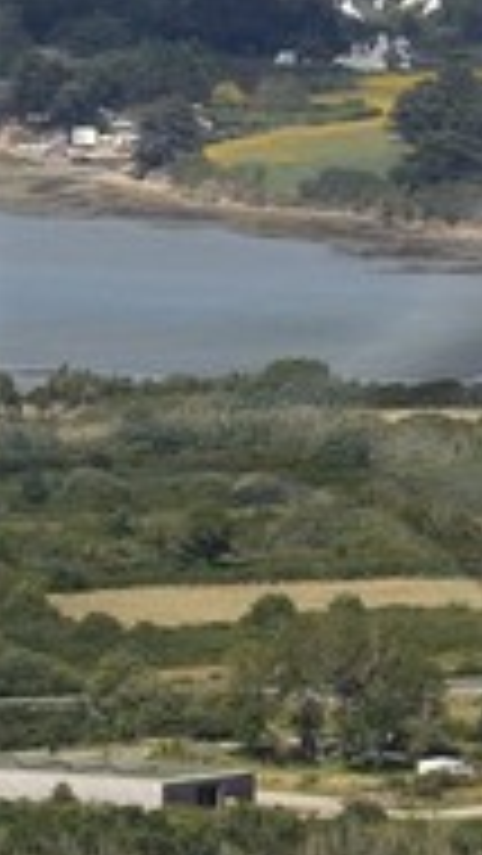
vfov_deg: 3.5
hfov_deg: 2.0
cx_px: 851
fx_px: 13984
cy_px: 482
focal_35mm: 616
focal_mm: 70
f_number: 9
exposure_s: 1/1000
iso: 400
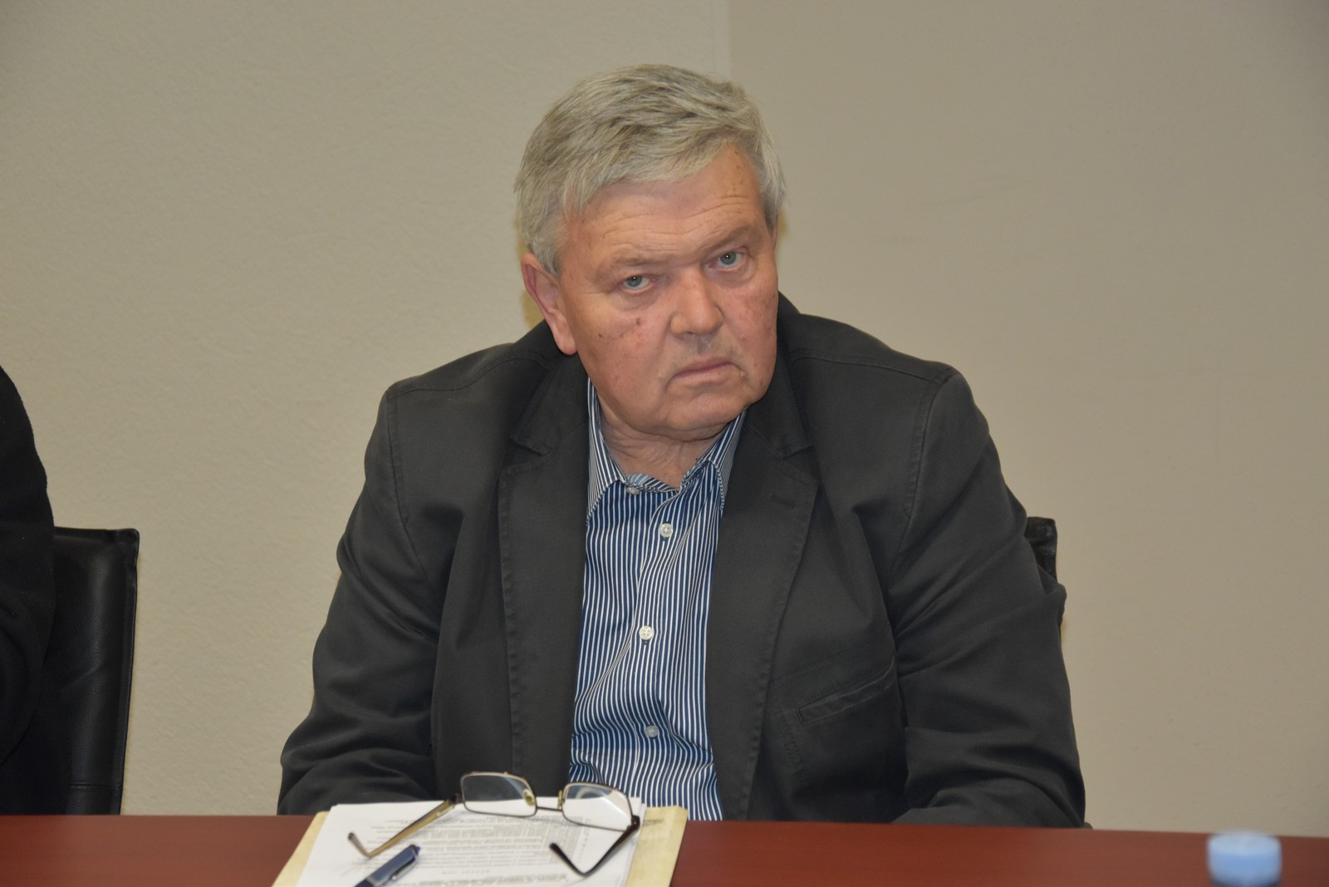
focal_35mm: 105
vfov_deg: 13.0
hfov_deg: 19.5
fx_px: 3876
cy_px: 444
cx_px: 664
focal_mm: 70
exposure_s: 1/100
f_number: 5.3
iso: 1600
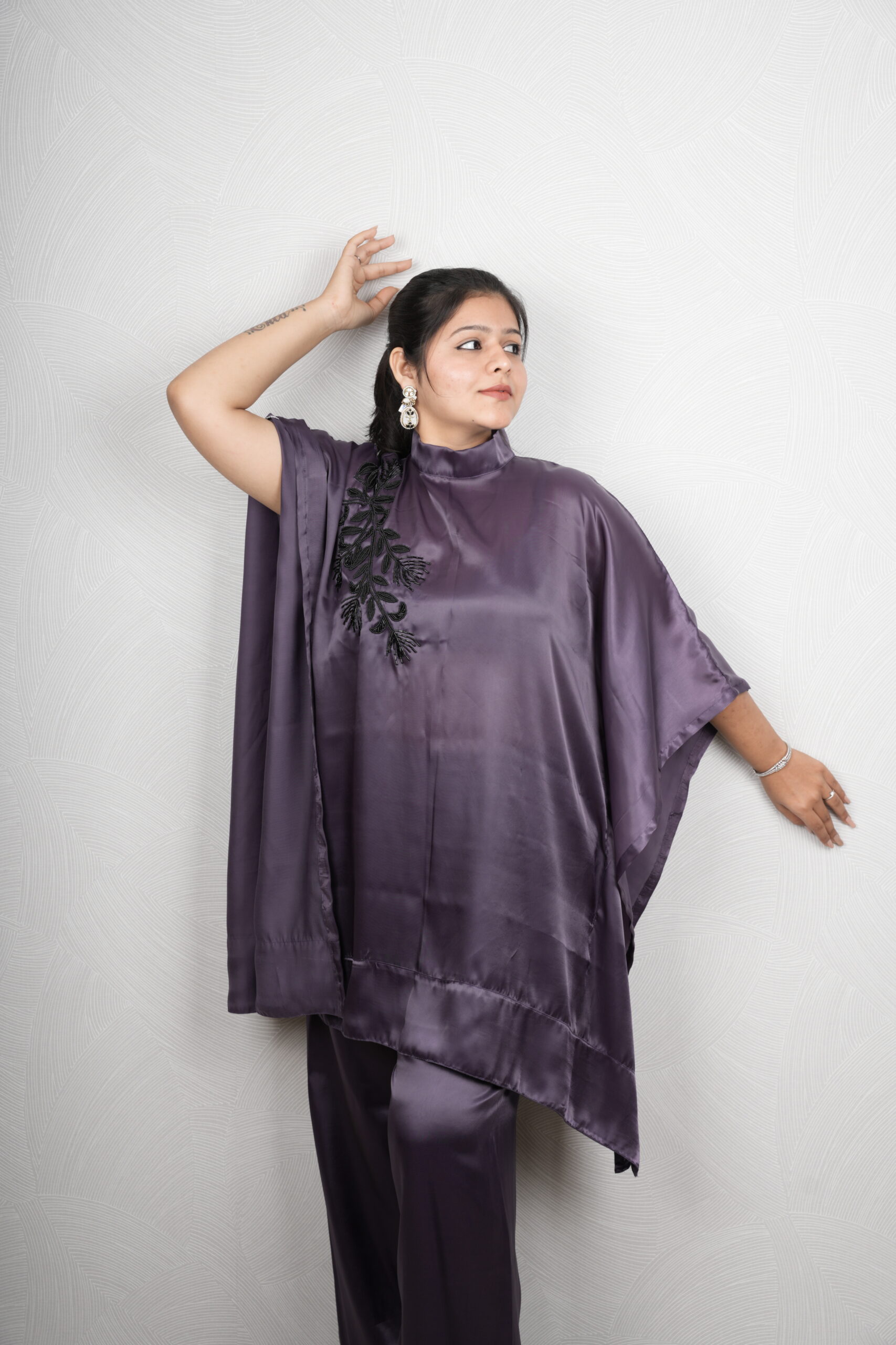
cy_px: 672
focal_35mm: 47
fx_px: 1769
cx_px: 448
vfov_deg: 41.6
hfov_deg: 28.4
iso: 160
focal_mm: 47.4
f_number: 6.3
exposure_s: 1/160
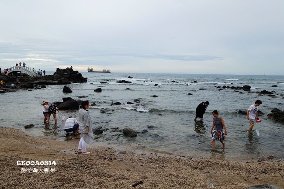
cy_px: 94
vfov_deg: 53.1
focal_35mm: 24
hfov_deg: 73.8
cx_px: 142
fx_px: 189
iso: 125
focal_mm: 8.8
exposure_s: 1/250
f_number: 4
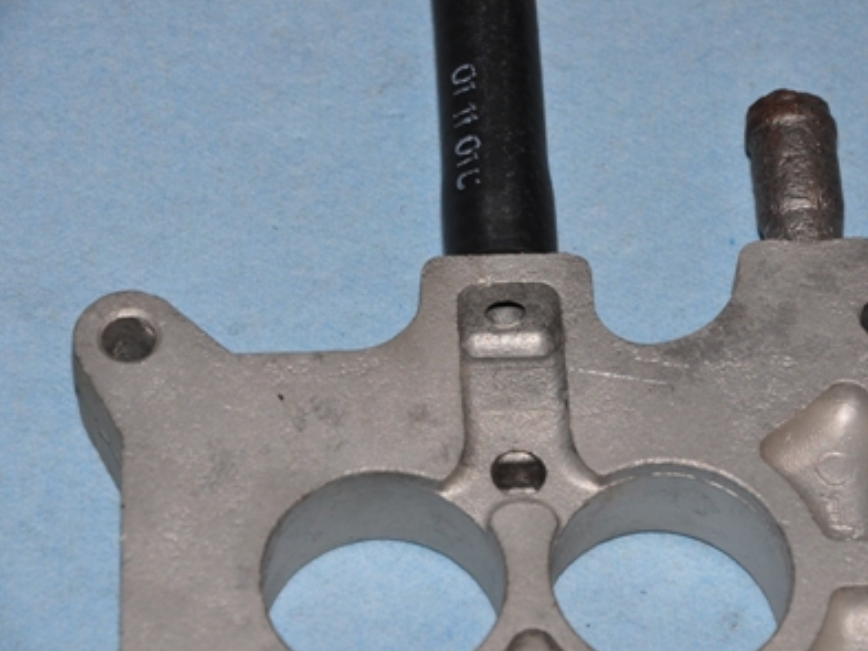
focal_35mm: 173
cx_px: 493
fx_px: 4328
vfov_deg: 8.6
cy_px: 327
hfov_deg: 11.5
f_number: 11
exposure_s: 1/60
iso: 400
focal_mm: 105
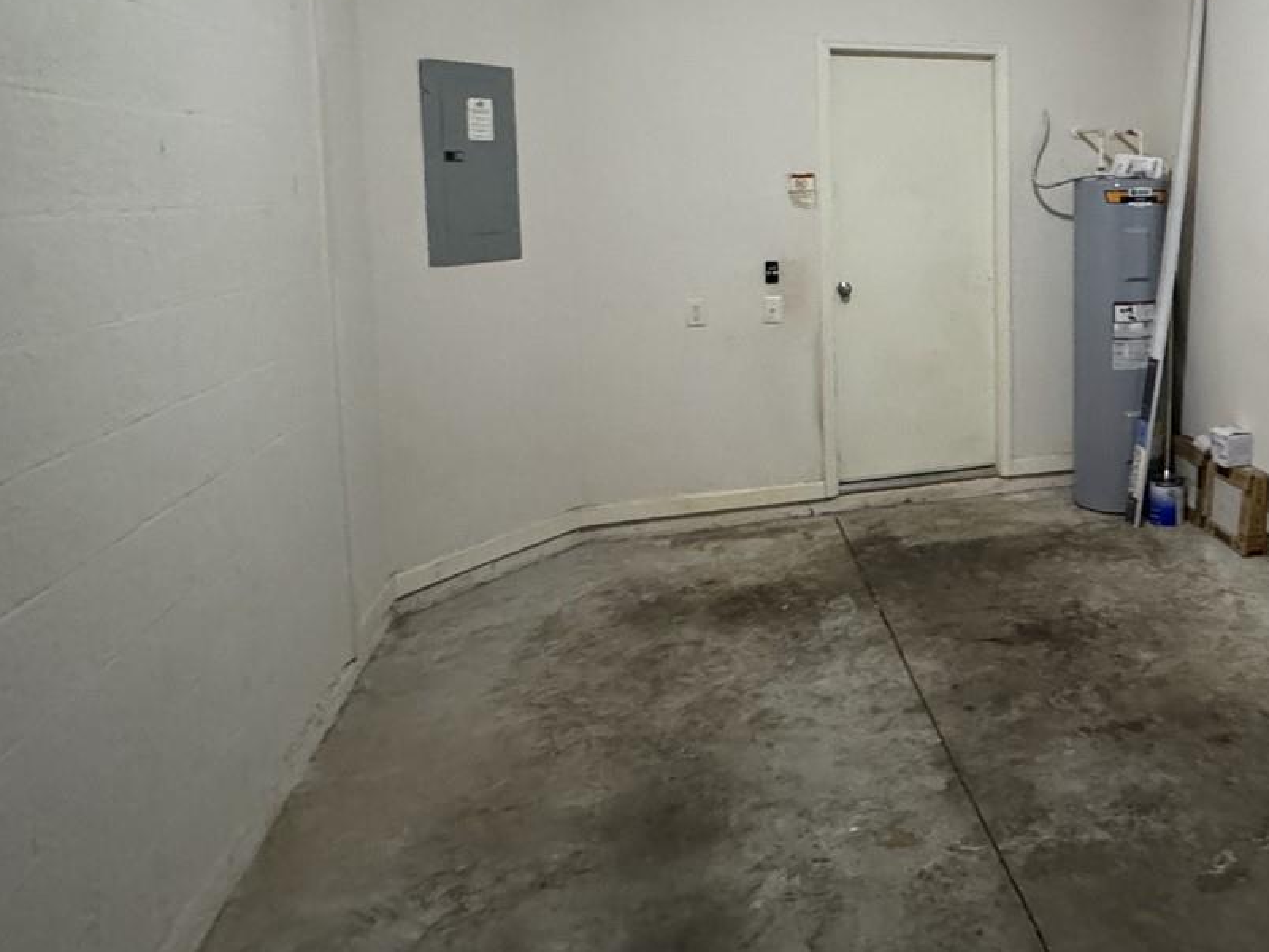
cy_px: 244
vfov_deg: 48.0
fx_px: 1026
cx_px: 1039
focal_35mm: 28
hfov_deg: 58.0
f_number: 2.2
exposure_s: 1/60
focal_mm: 2.22
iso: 1250
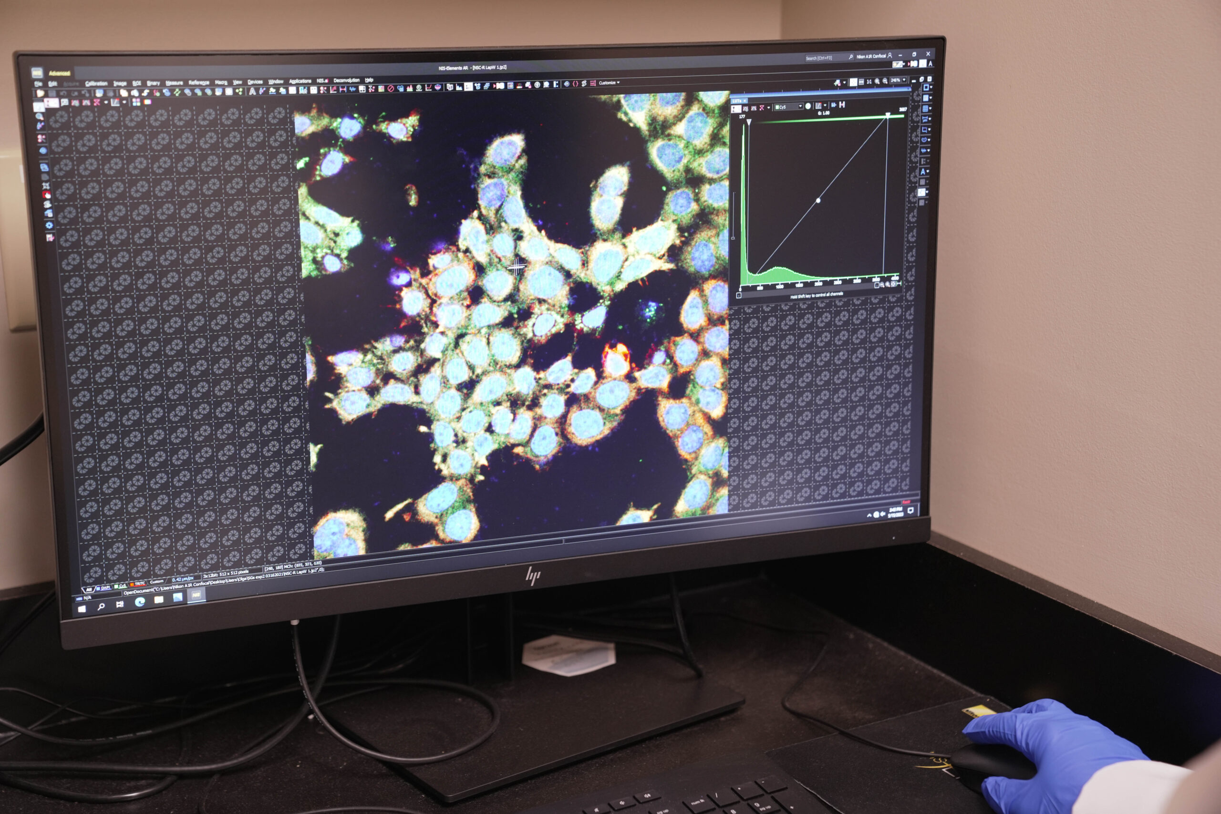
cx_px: 610
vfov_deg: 24.2
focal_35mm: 56
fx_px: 1899
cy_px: 407
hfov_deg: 35.6
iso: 800
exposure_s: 1/40
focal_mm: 56
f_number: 3.5
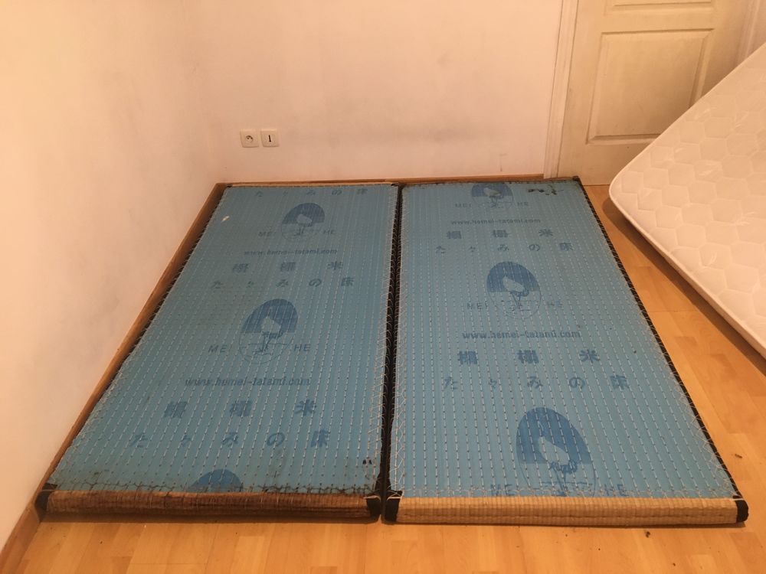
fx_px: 642
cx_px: 383
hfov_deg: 61.7
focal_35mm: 29
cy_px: 287
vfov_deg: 48.2
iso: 200
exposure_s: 1/33
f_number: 2.2
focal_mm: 4.15
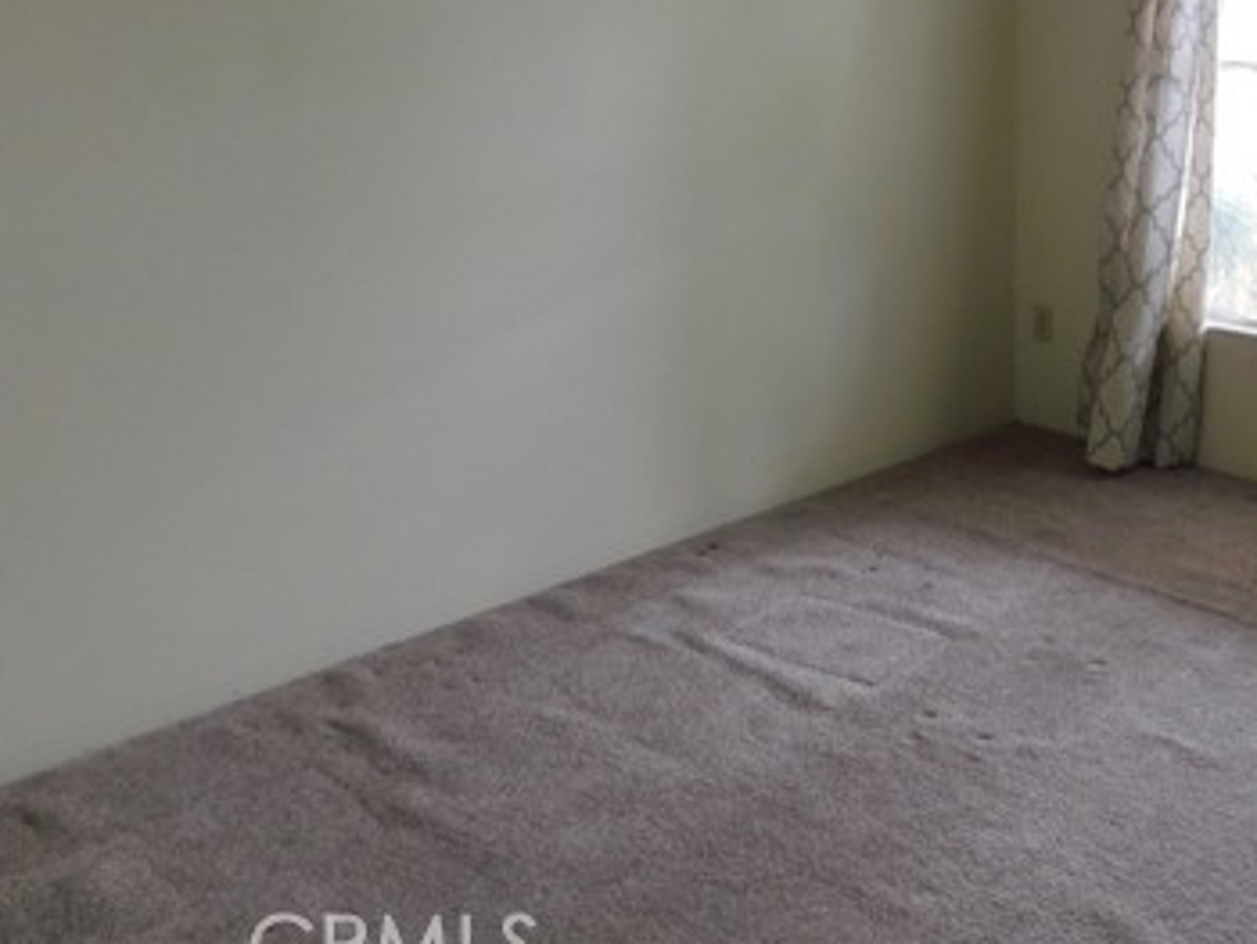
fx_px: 1526
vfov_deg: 33.0
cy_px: 136
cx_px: 1124
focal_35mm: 42
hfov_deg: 41.3
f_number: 3
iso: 125
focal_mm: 4
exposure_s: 1/40
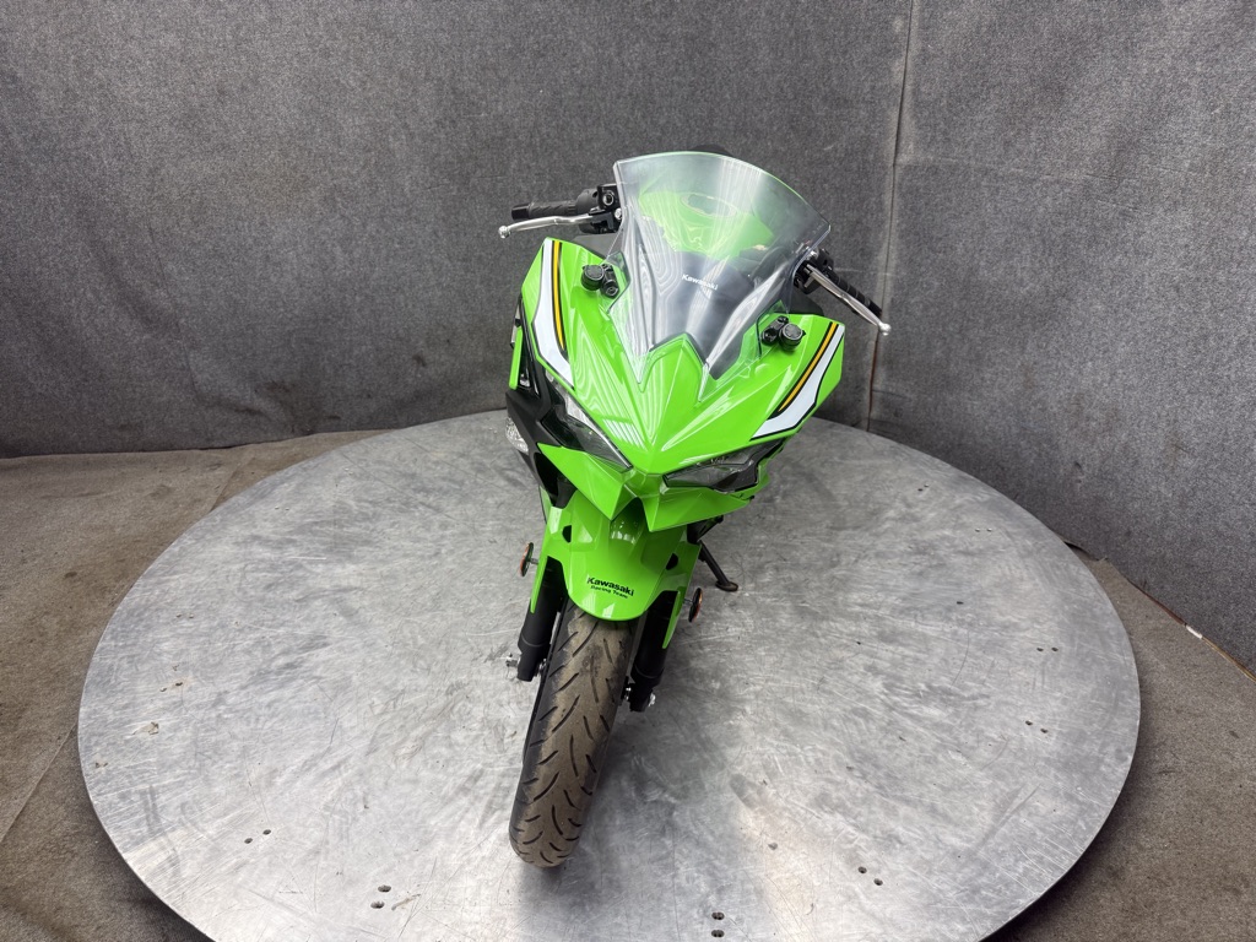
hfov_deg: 71.6
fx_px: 871
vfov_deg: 56.8
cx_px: 628
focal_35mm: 24
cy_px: 471
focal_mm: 6.76
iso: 100
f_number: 1.78
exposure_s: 1/120
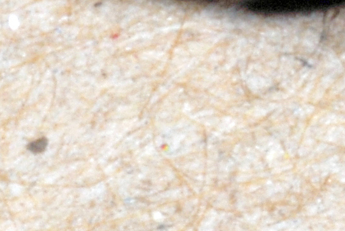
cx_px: 717
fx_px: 10817
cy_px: -214
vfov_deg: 1.2
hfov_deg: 1.8
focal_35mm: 1128
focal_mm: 105
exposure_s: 1/250
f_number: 54
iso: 200
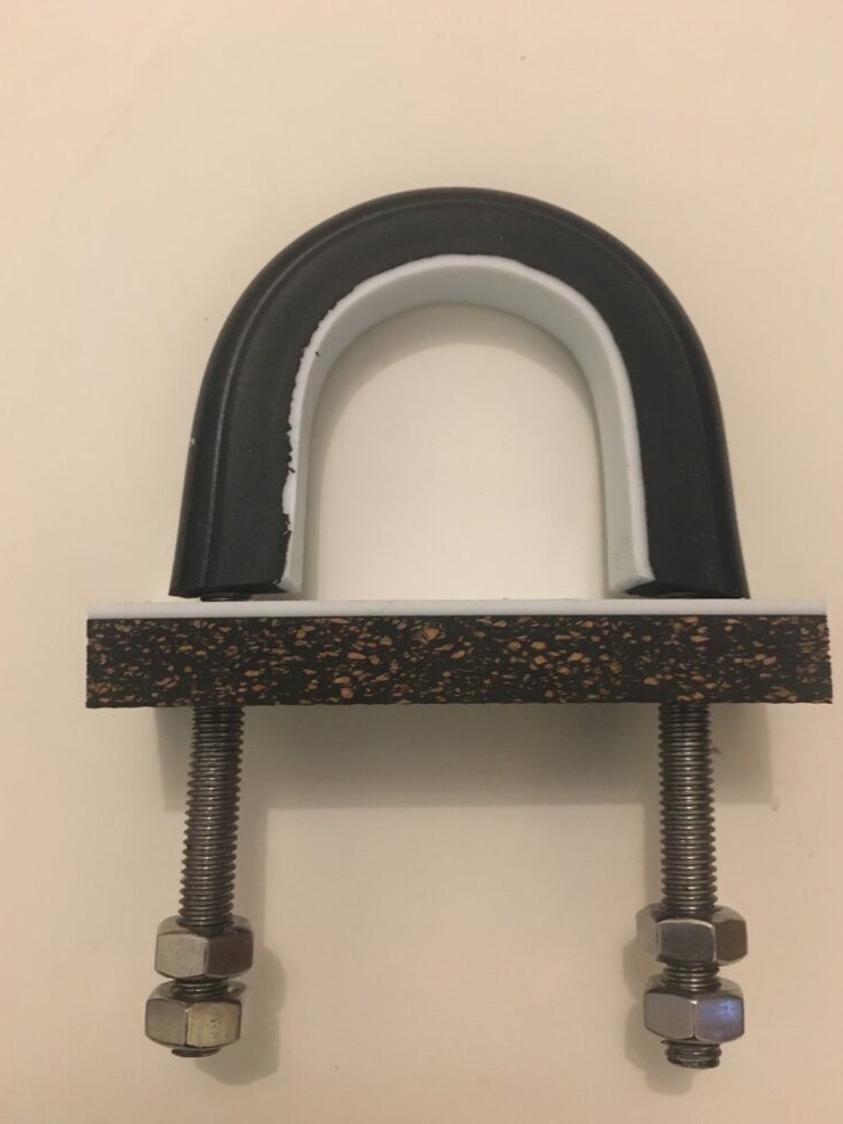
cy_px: 570
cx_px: 423
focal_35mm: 30
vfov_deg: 60.0
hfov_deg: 46.8
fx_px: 975
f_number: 2.2
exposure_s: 1/17
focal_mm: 4.15
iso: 500
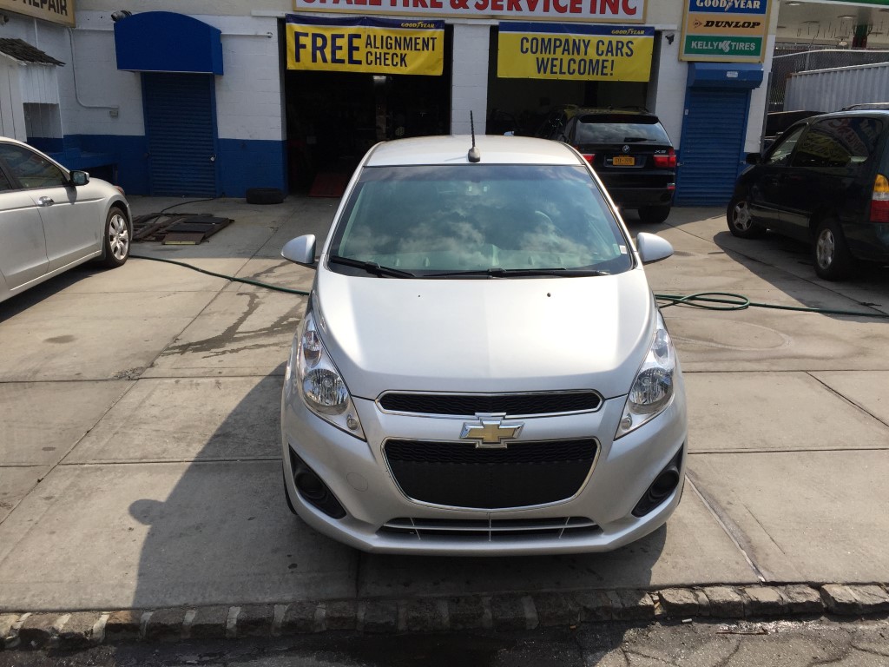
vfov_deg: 48.2
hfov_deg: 61.7
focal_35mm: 29
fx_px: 745
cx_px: 444
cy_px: 334
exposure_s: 1/3968
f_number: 2.2
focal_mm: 4.15
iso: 32
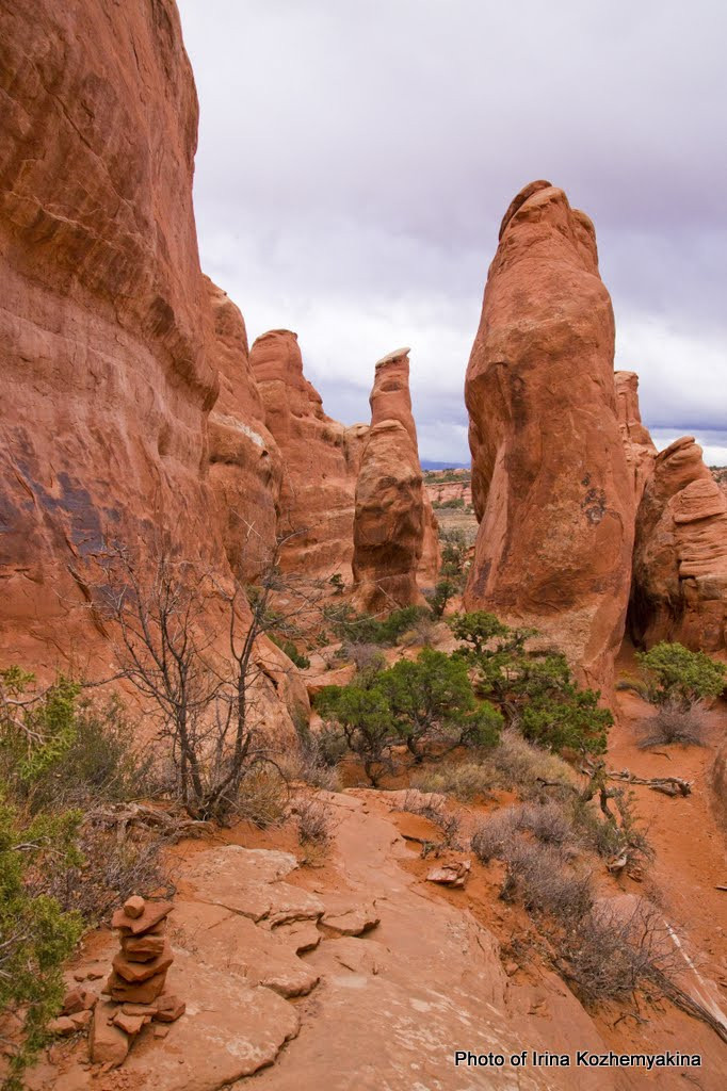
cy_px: 546
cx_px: 364
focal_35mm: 30
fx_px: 909
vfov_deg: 61.9
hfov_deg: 43.6
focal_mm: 20
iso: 400
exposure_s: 1/400
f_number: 8
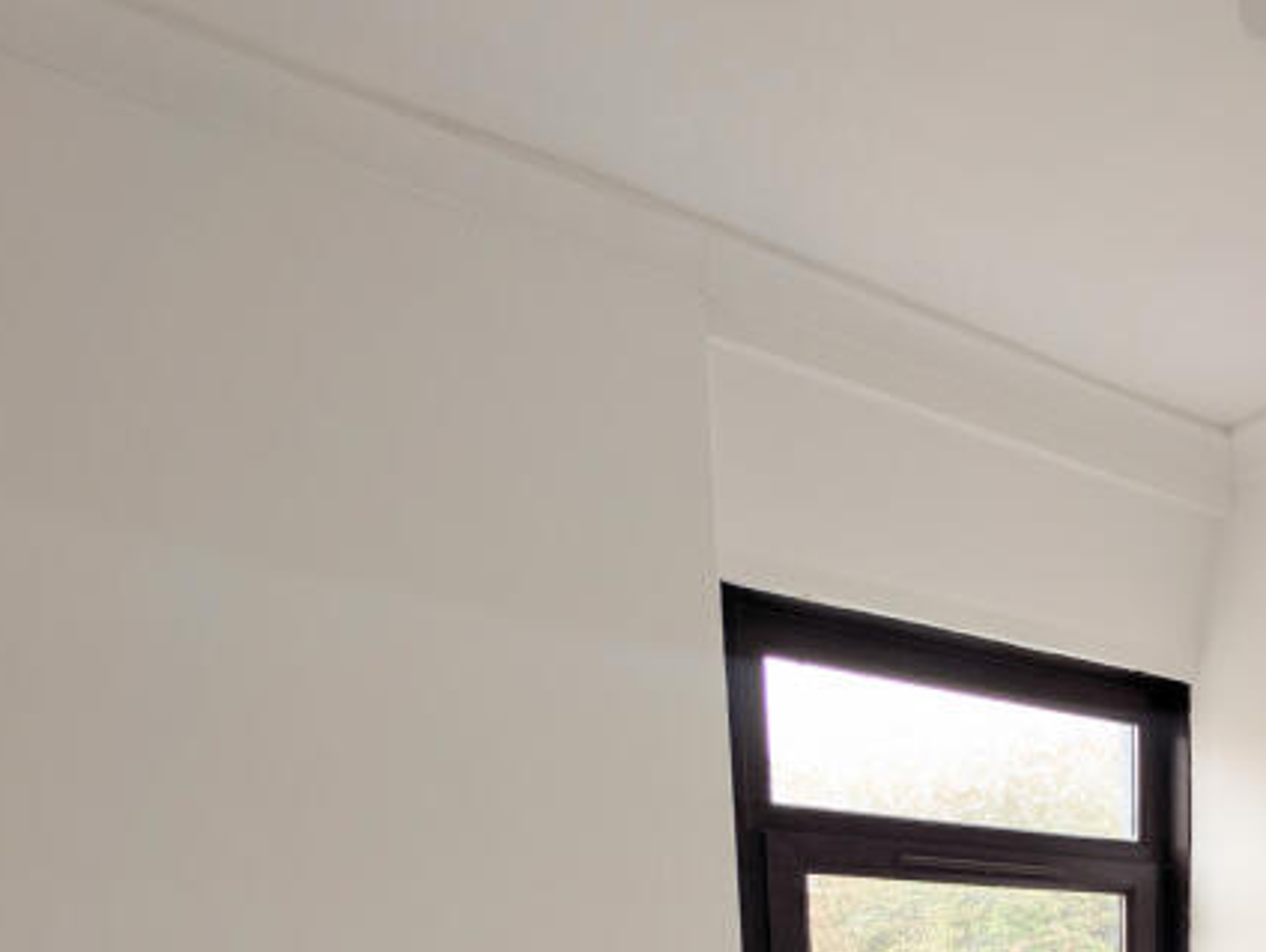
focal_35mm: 29
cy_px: 1100
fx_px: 1062
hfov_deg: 45.1
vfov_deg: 38.1
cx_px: 1415
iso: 41
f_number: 1.95
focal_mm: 2.23
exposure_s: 1/73
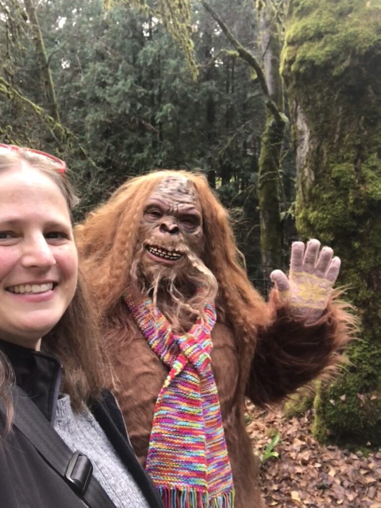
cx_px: 190
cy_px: 254
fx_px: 469
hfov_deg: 44.2
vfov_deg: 56.8
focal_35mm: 32
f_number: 2.2
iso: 160
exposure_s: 1/120
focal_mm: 2.87
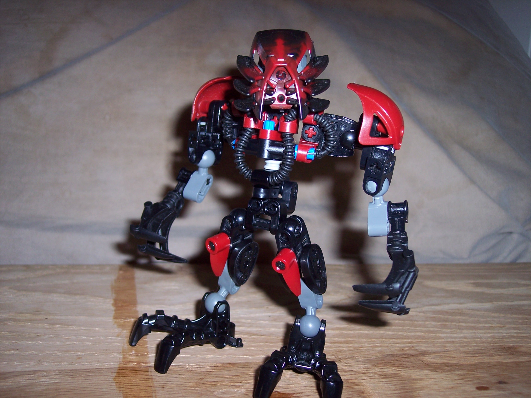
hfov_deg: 47.9
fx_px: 598
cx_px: 266
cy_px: 199
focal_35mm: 39
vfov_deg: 36.8
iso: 100
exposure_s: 1/60
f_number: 2.8
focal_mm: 8
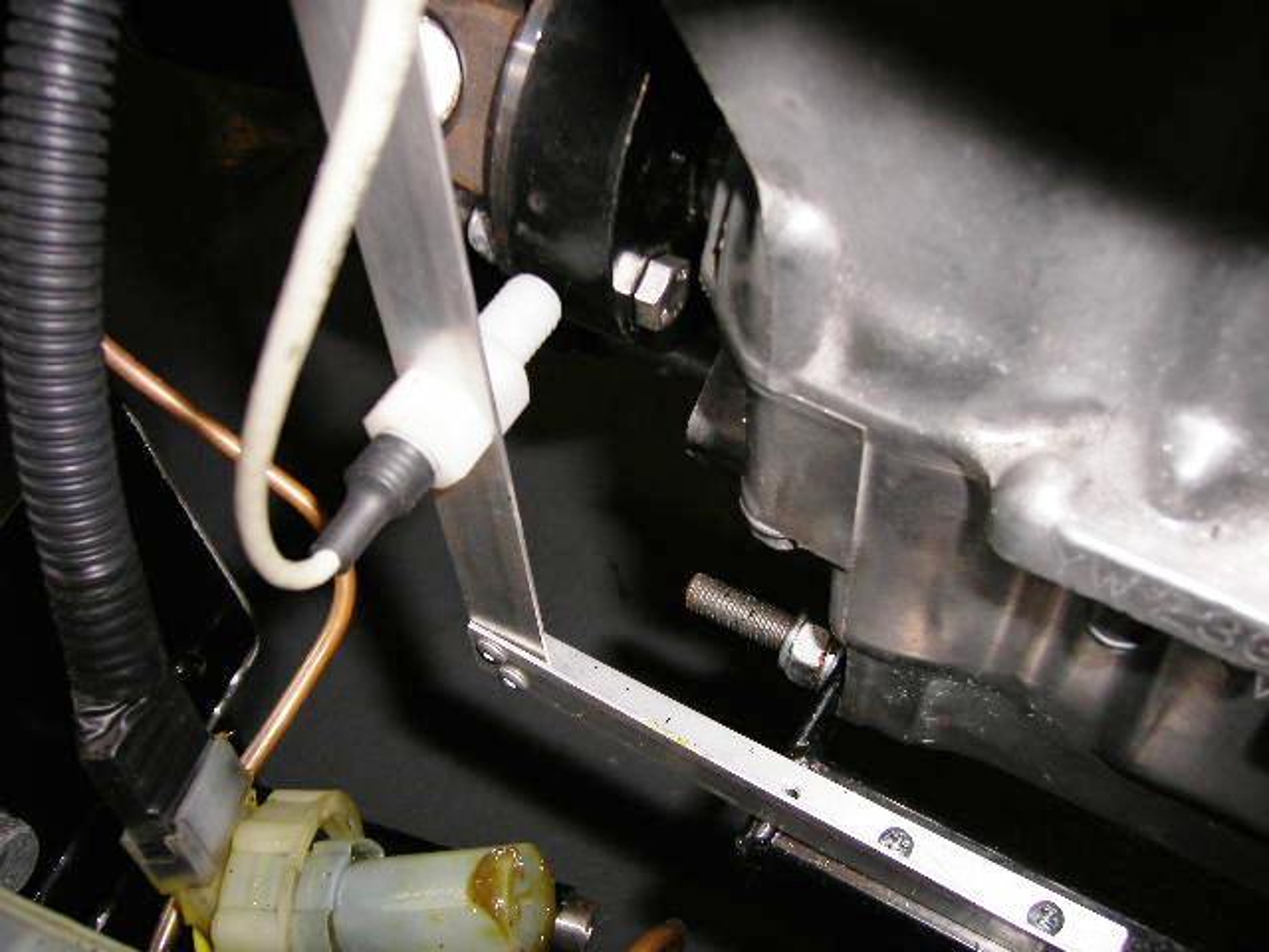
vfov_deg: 39.7
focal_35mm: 36
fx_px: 1320
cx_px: 634
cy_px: 476
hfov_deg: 51.4
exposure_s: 1/60
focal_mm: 60
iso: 100
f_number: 2.8
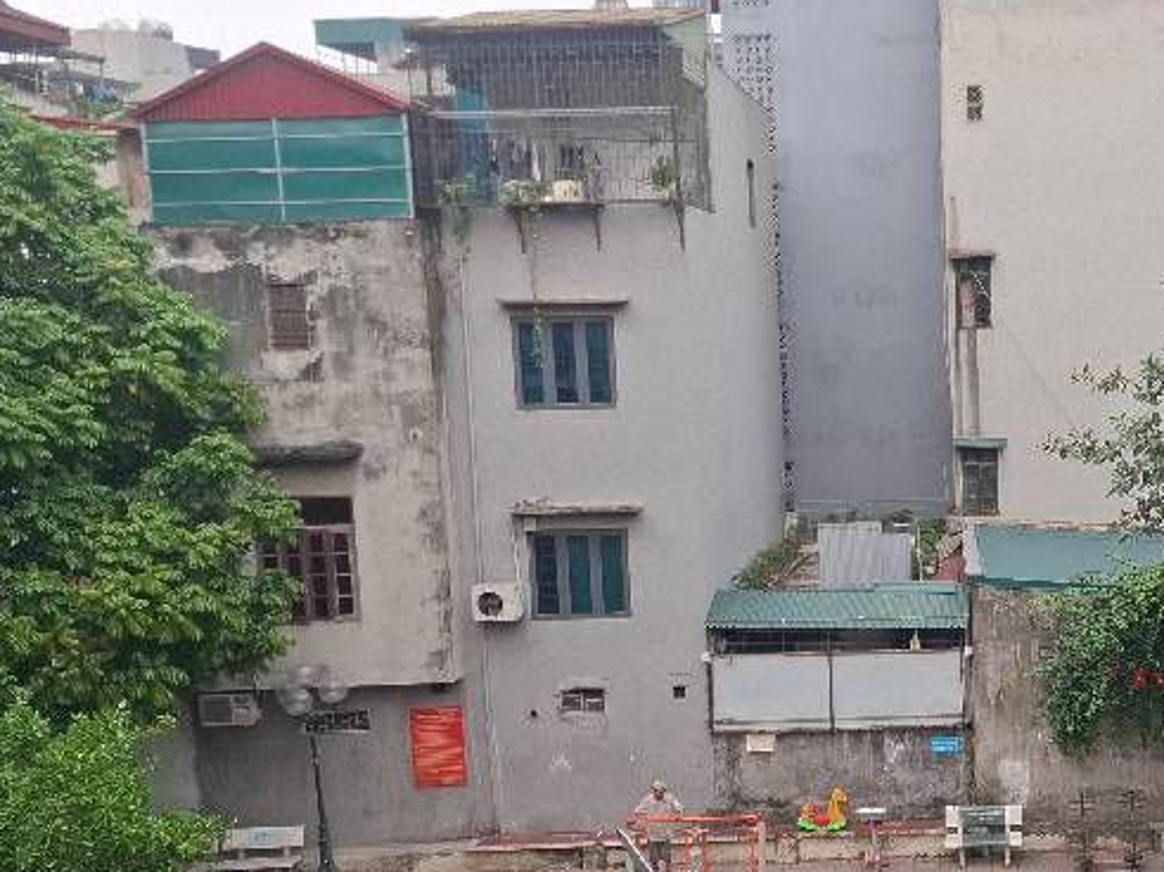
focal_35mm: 48
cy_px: 538
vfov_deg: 30.1
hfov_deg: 38.0
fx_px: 1614
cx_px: 951
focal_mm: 5.54
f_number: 1.8
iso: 50
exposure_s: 1/627
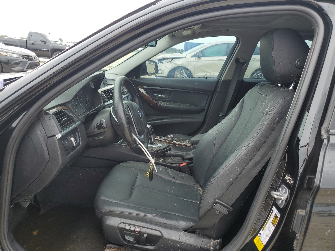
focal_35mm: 26
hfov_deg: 67.3
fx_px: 252
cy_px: 126
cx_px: 168
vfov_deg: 53.1
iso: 50
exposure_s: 1/455
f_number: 1.5
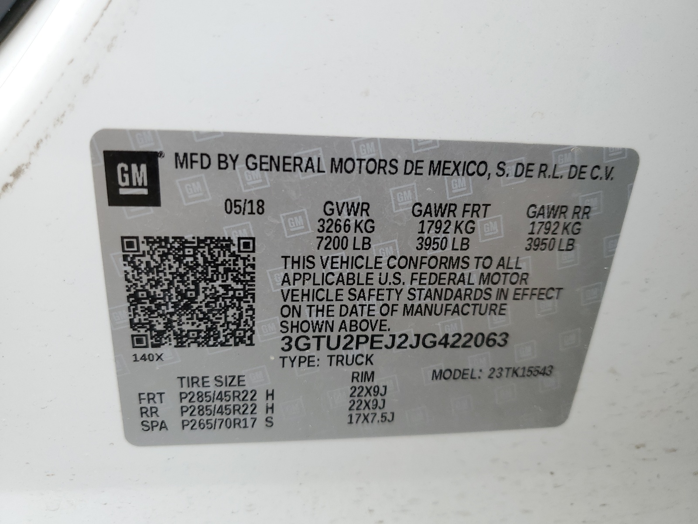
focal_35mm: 26
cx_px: 349
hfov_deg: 67.3
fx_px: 524
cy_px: 262
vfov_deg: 53.1
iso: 50
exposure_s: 1/588
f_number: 1.5
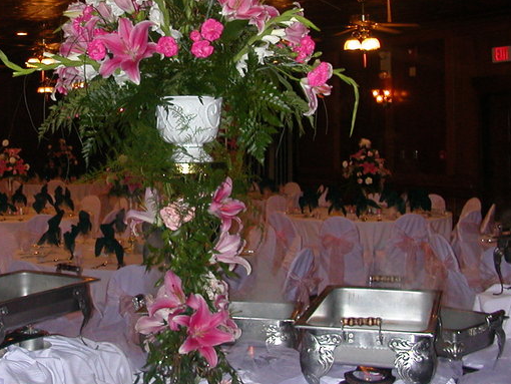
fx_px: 857
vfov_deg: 25.1
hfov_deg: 32.5
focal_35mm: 58
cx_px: 116
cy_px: 130
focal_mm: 5.6
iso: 200
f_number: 2.7
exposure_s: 1/59.9
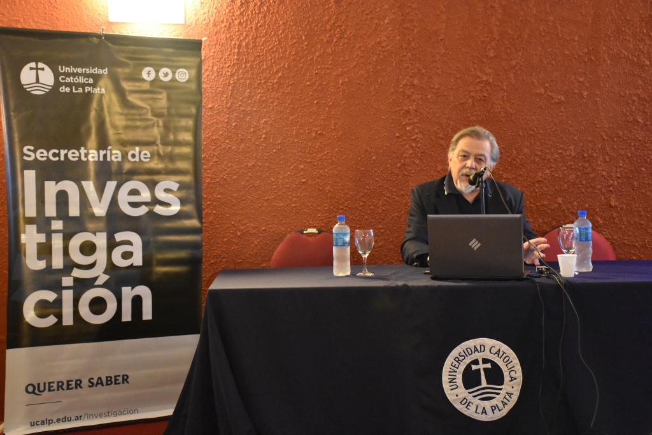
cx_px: 326
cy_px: 218
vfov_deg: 21.6
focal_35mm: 63
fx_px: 1141
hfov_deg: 31.9
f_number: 4.5
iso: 7200
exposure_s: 1/60
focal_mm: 42
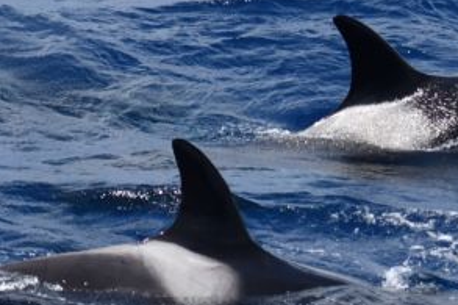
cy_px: 57
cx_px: 174
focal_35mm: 300
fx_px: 3814
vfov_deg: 4.6
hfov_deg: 6.9
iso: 800
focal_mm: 110
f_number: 5
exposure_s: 1/8000
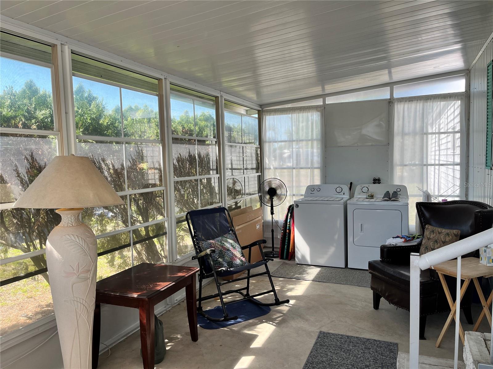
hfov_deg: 67.3
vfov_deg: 53.1
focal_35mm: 26
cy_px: 184
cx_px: 246
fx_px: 370
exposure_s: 1/194
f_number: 1.6
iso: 40
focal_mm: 5.1
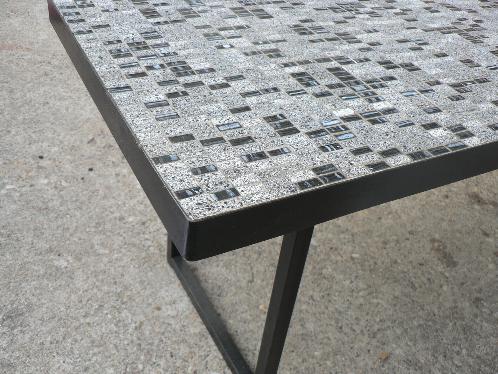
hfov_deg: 51.4
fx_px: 518
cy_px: 187
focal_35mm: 36
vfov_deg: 39.7
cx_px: 249
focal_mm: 6
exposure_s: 1/40
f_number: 2.8
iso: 80
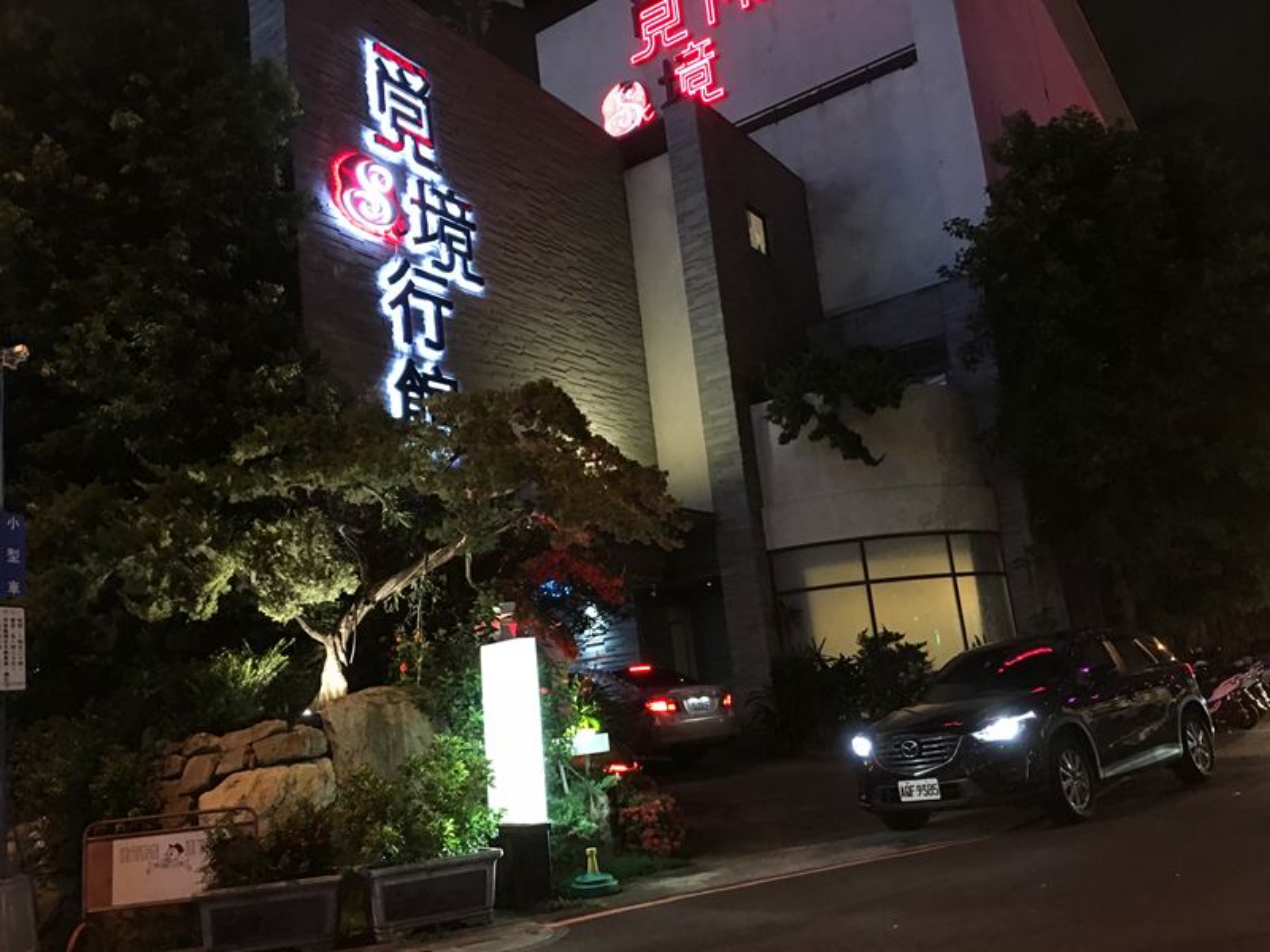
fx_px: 1064
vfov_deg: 48.2
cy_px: 476
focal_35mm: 29
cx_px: 635
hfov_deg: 61.7
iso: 80
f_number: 2.2
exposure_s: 1/4
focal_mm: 4.15
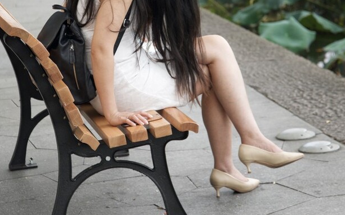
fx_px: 1598
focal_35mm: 170
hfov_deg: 12.3
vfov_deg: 7.7
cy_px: 44
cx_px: 143
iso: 400
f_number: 4.5
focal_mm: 85
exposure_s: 1/100
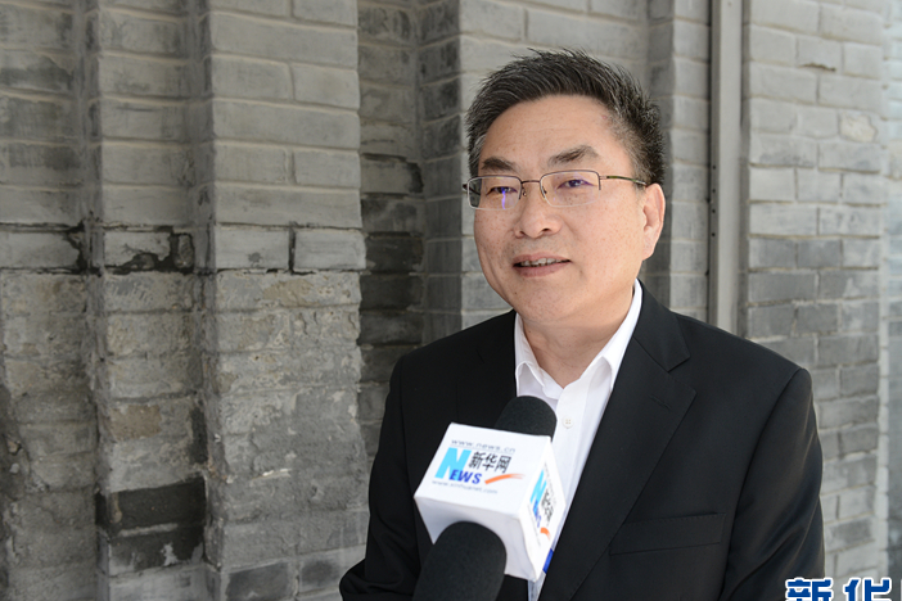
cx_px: 473
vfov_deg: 32.6
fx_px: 1027
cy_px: 341
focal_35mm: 41
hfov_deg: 47.4
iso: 500
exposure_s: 1/250
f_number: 5
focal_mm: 36
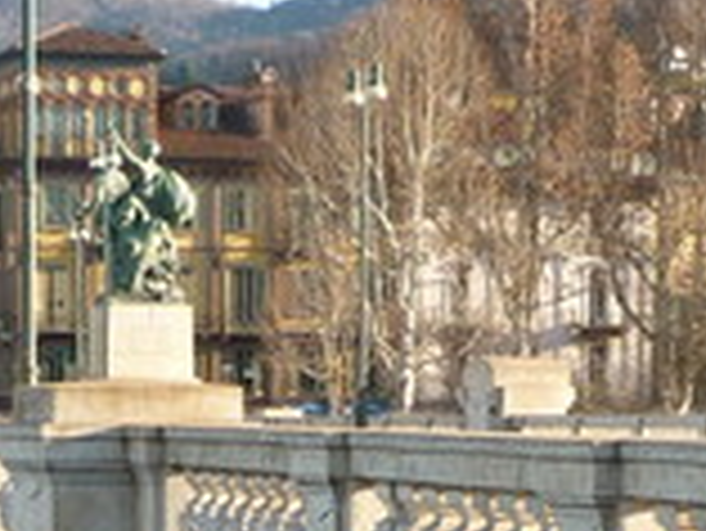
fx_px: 3429
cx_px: 274
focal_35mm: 168
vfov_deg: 8.6
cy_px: 904
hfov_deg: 11.7
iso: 80
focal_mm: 5.5
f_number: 2.8
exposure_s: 1/320
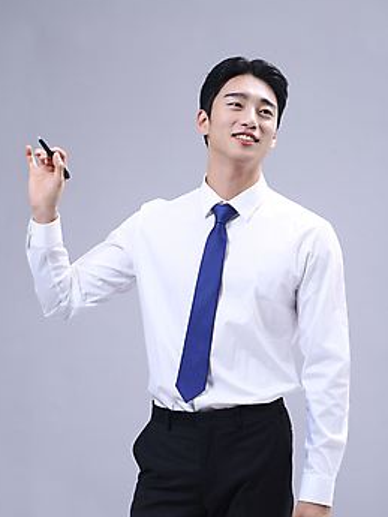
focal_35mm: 78
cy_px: 289
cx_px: 190
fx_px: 1165
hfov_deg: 18.9
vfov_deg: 25.0
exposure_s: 1/125
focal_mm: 70
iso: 160
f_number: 8
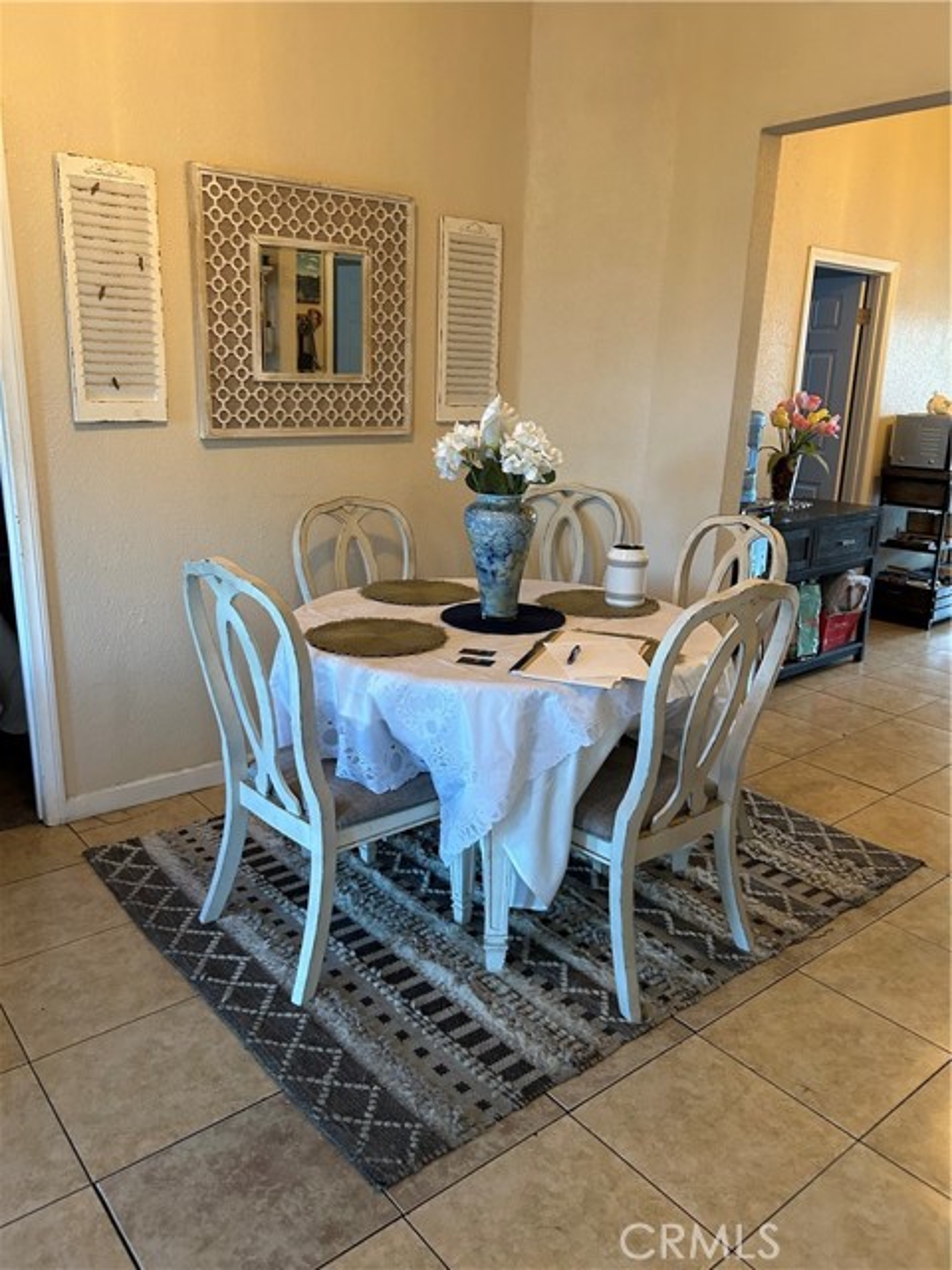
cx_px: 476
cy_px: 635
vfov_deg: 67.3
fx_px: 953
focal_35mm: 26
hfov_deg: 53.1
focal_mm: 5.7
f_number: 1.5
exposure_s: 1/60
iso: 320
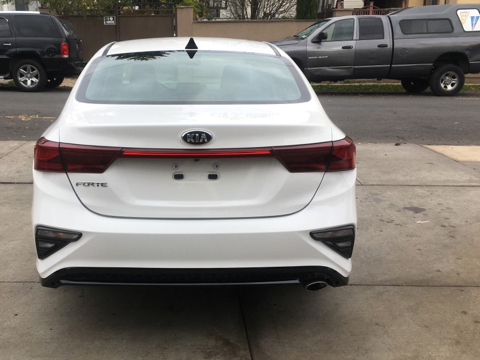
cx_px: 185
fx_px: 513
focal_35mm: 37
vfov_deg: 38.6
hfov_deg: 49.7
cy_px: 198
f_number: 2.2
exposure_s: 1/422
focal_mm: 4.15
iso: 25
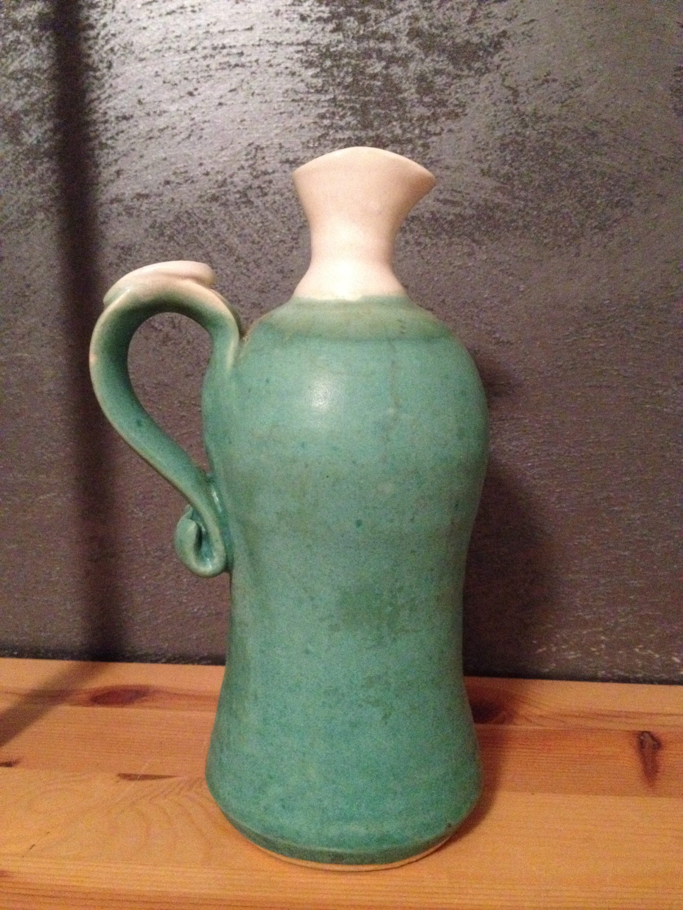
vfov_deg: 52.6
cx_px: 342
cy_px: 455
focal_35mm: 35
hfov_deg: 40.7
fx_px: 921
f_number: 2.4
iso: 800
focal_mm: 4.28
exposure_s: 1/17
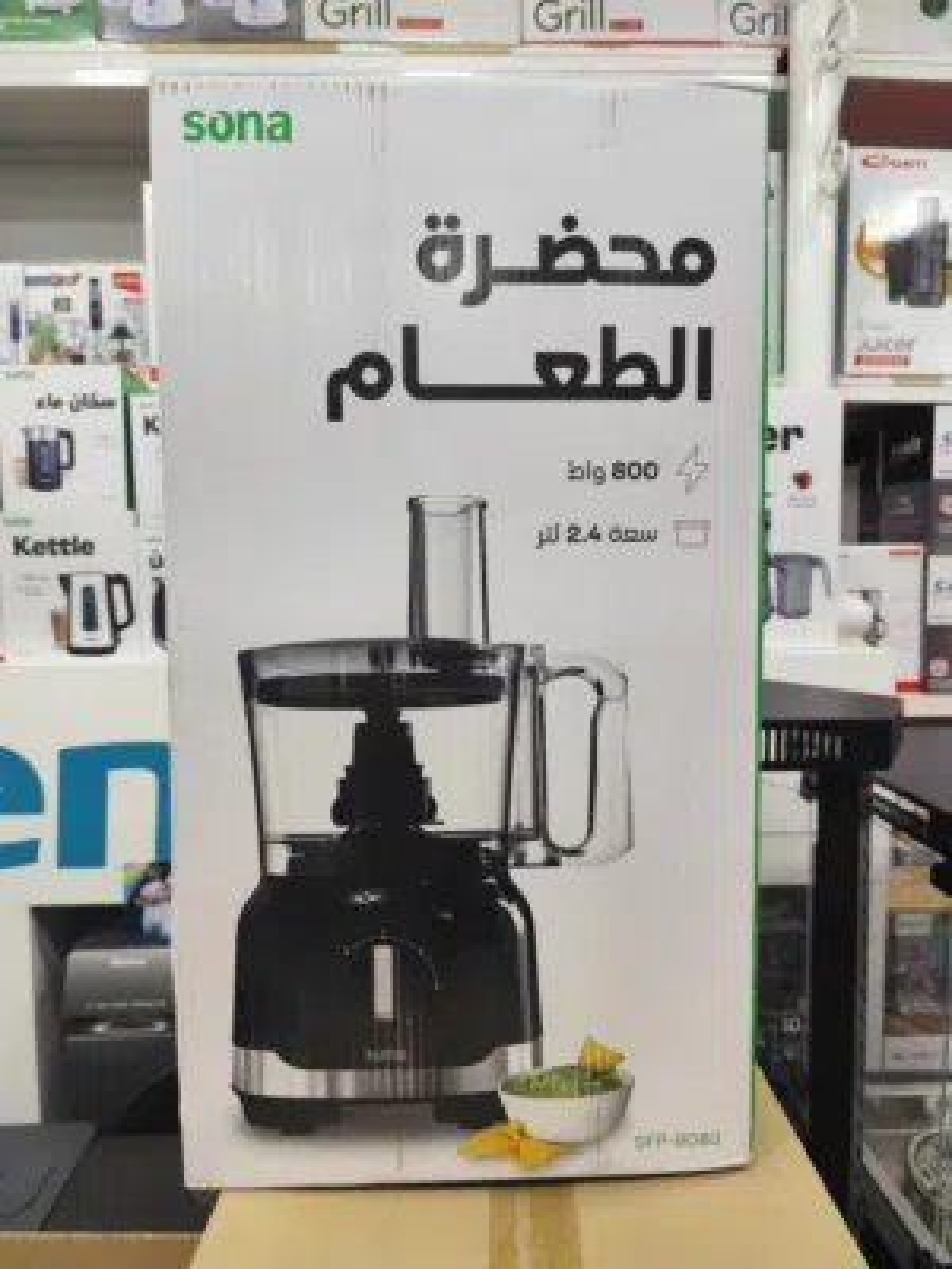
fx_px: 843
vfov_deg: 73.9
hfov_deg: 58.9
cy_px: 634
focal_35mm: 23
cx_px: 476
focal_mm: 6.14
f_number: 1.65
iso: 160
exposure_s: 1/100
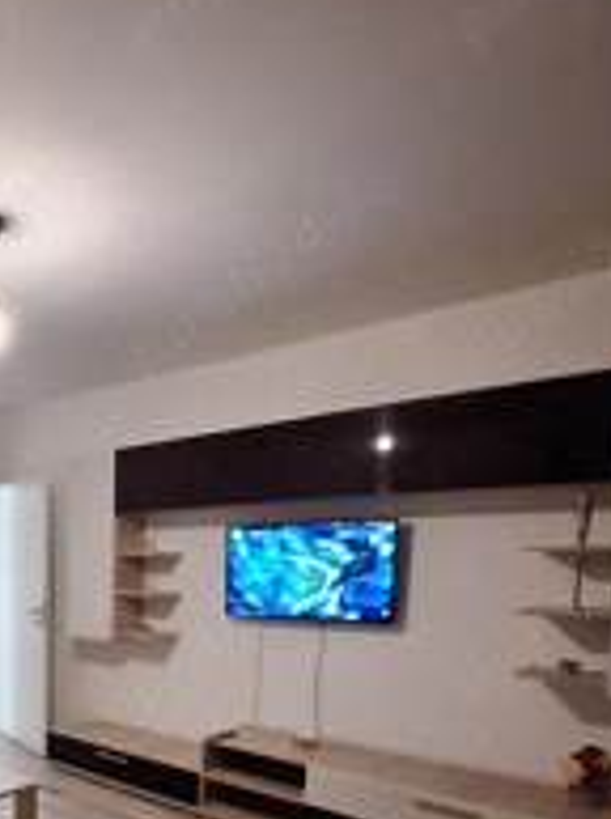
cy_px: 654
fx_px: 638
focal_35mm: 27
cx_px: 17
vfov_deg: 60.3
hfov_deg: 44.5
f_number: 2.2
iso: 500
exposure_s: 1/20
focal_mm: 1.74
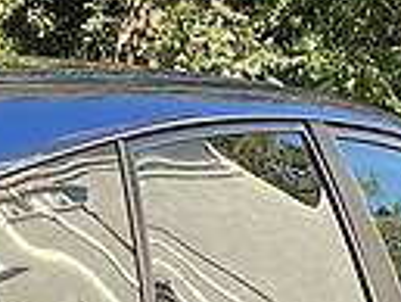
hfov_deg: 6.1
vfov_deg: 4.5
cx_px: -96
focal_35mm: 323
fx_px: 3745
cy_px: 588
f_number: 2
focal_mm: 6
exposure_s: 1/168
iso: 20
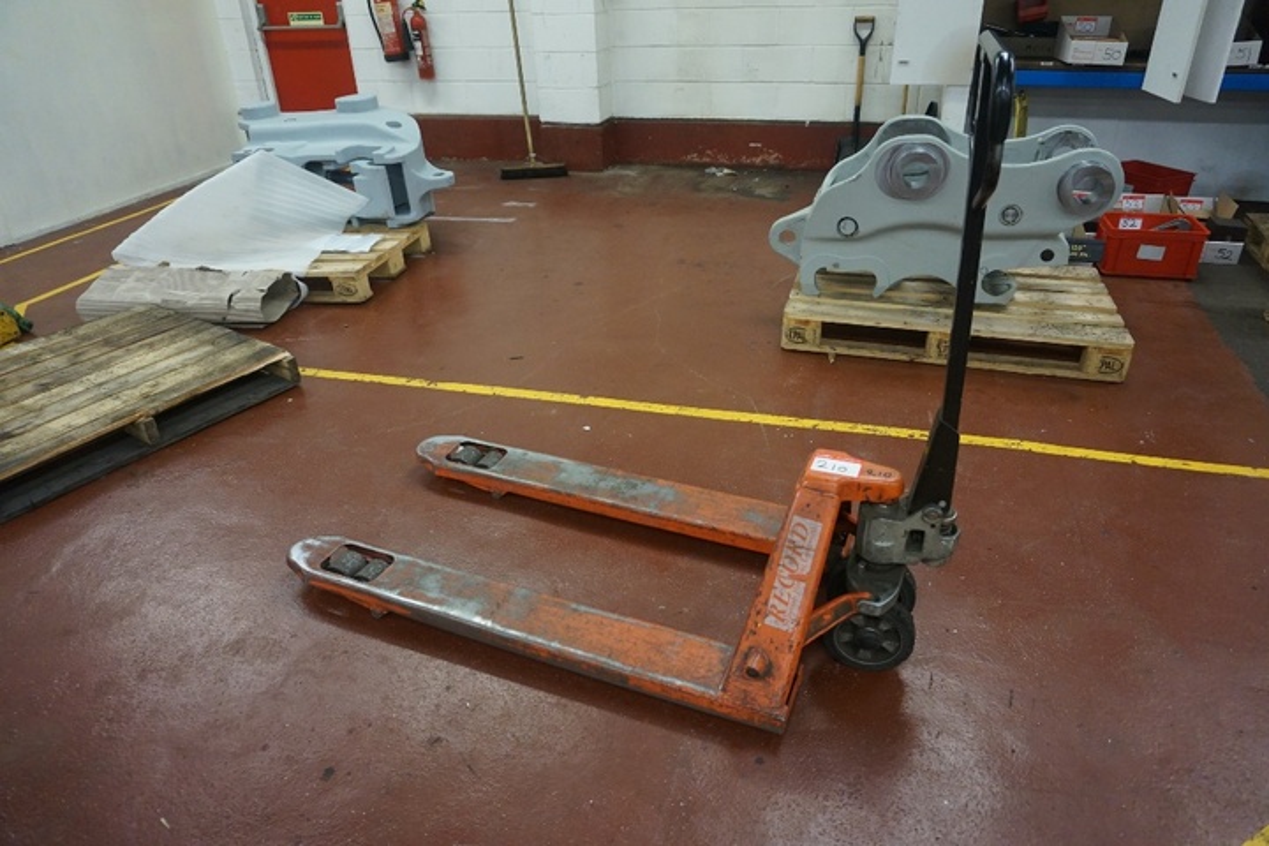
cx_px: 634
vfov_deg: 53.1
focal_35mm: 24
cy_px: 423
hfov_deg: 73.7
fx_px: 846
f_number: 3.5
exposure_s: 1/160
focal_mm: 16
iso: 1600
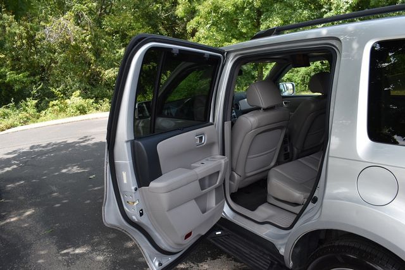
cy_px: 135
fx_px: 304
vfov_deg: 48.0
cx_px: 202
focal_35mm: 27
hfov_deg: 67.4
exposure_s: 1/250
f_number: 5.6
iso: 200
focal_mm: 18
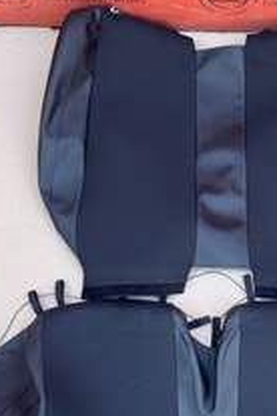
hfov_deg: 28.2
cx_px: 213
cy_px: 271
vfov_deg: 41.5
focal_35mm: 47
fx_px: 542
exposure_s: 1/122
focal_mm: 5.1
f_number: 1.6
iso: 64
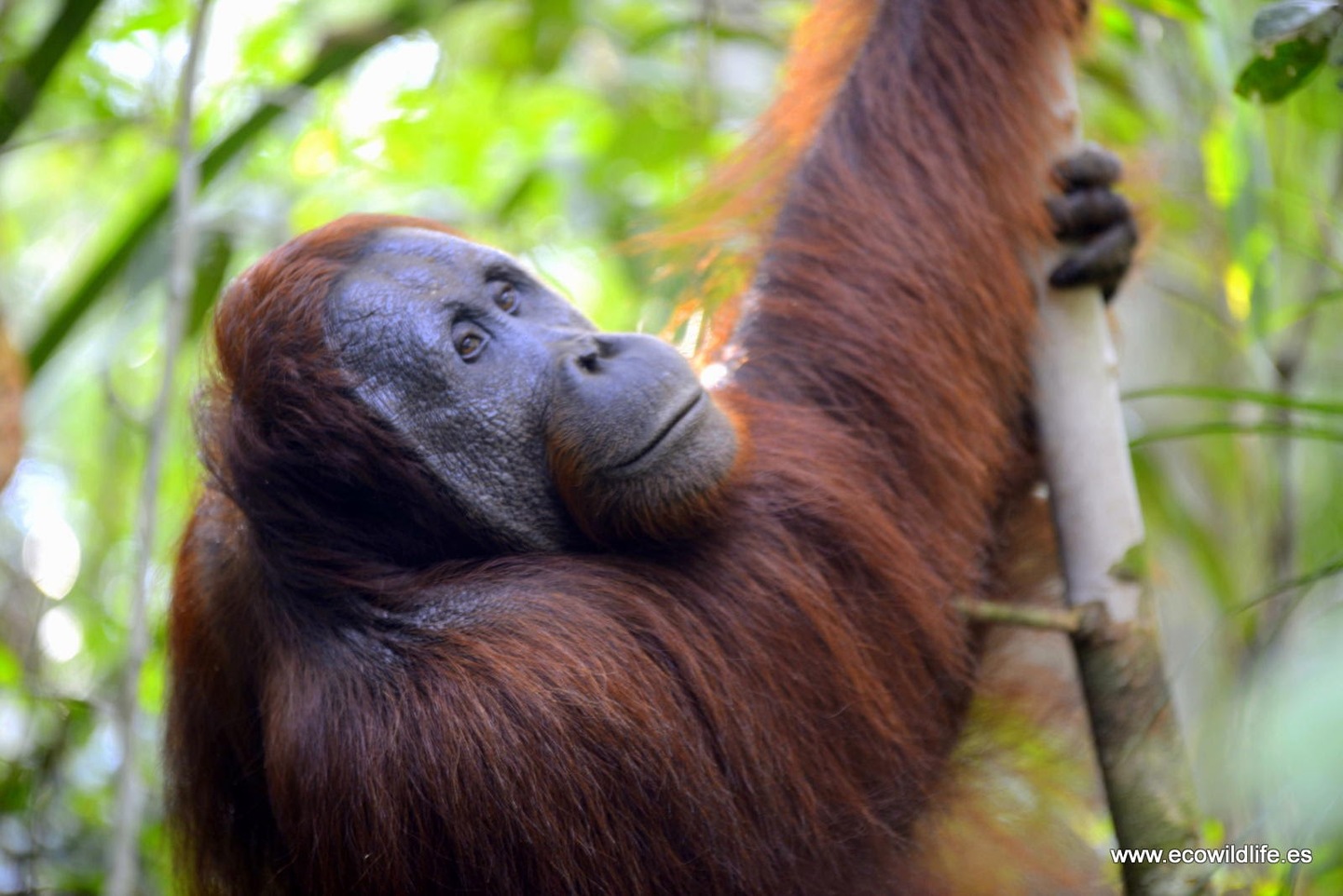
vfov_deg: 6.9
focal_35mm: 200
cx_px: 672
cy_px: 448
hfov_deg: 10.3
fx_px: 7464
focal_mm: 200
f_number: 2.8
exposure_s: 1/30
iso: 200
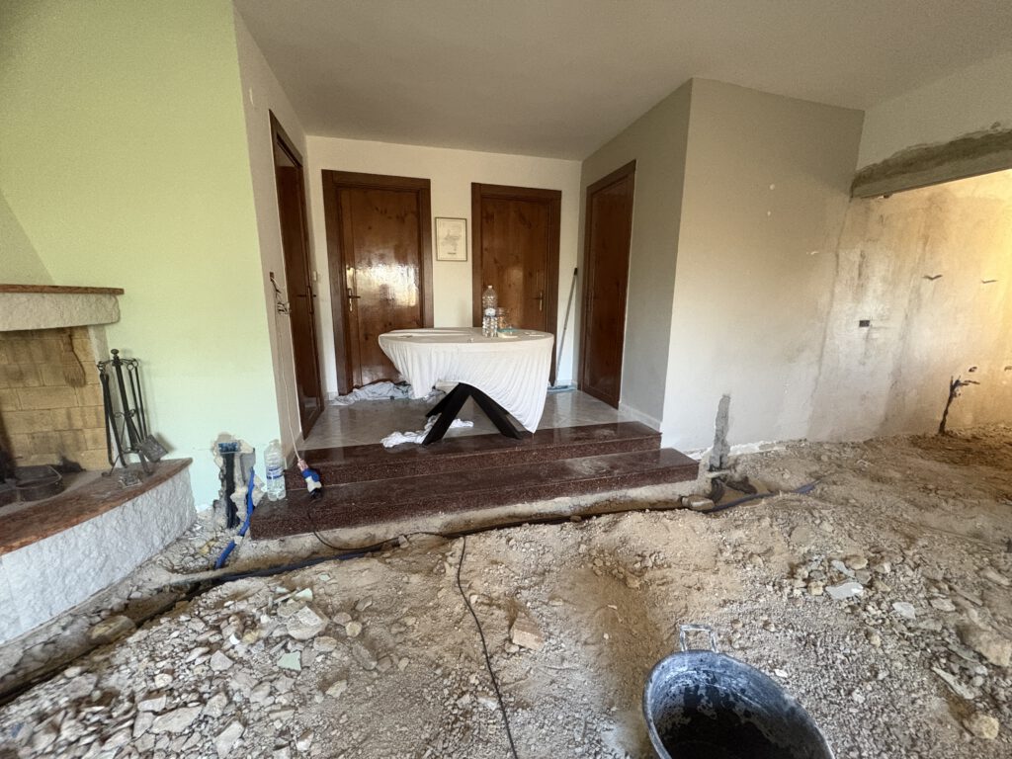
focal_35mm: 14
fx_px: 409
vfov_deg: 85.7
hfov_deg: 102.1
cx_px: 506
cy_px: 380
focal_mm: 2.22
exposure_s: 1/60
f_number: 2.2
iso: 640
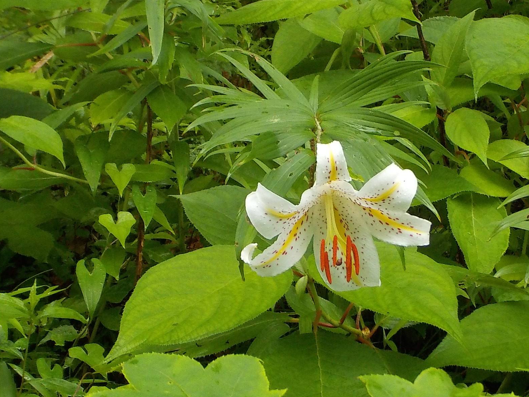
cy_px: 215
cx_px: 374
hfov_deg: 15.1
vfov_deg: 11.4
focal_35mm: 130
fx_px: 1987
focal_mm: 12.3
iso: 280
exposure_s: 1/125
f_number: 5.9
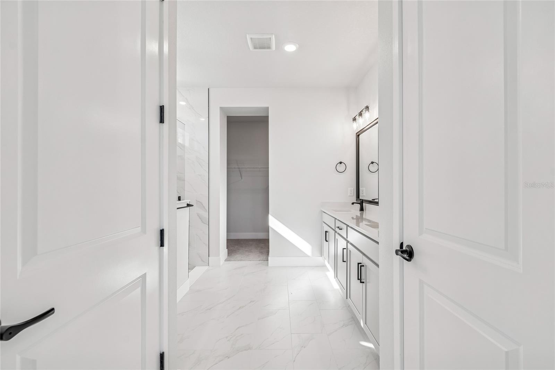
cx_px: 278
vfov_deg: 77.3
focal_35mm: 15
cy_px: 185
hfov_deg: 100.4
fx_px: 231
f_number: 7.1
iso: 100
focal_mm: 10
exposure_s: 1/8
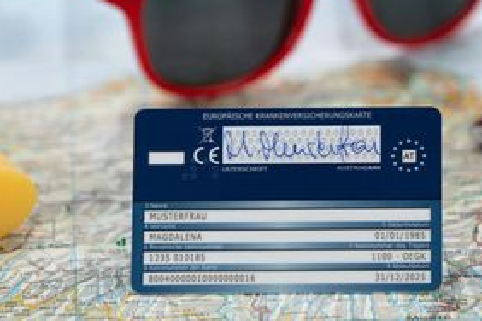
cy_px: 190
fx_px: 4137
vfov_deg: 4.4
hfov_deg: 6.7
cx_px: 316
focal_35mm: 309
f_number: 5
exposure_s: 1/250
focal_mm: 170
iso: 64
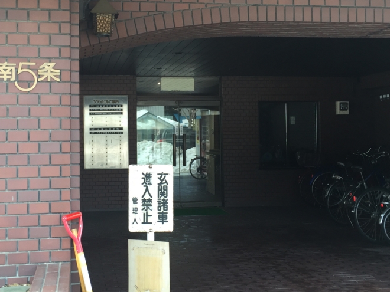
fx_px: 507
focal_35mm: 45
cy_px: 120
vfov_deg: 32.1
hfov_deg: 41.8
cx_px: 152
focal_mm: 4.15
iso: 32
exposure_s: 1/60
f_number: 2.2
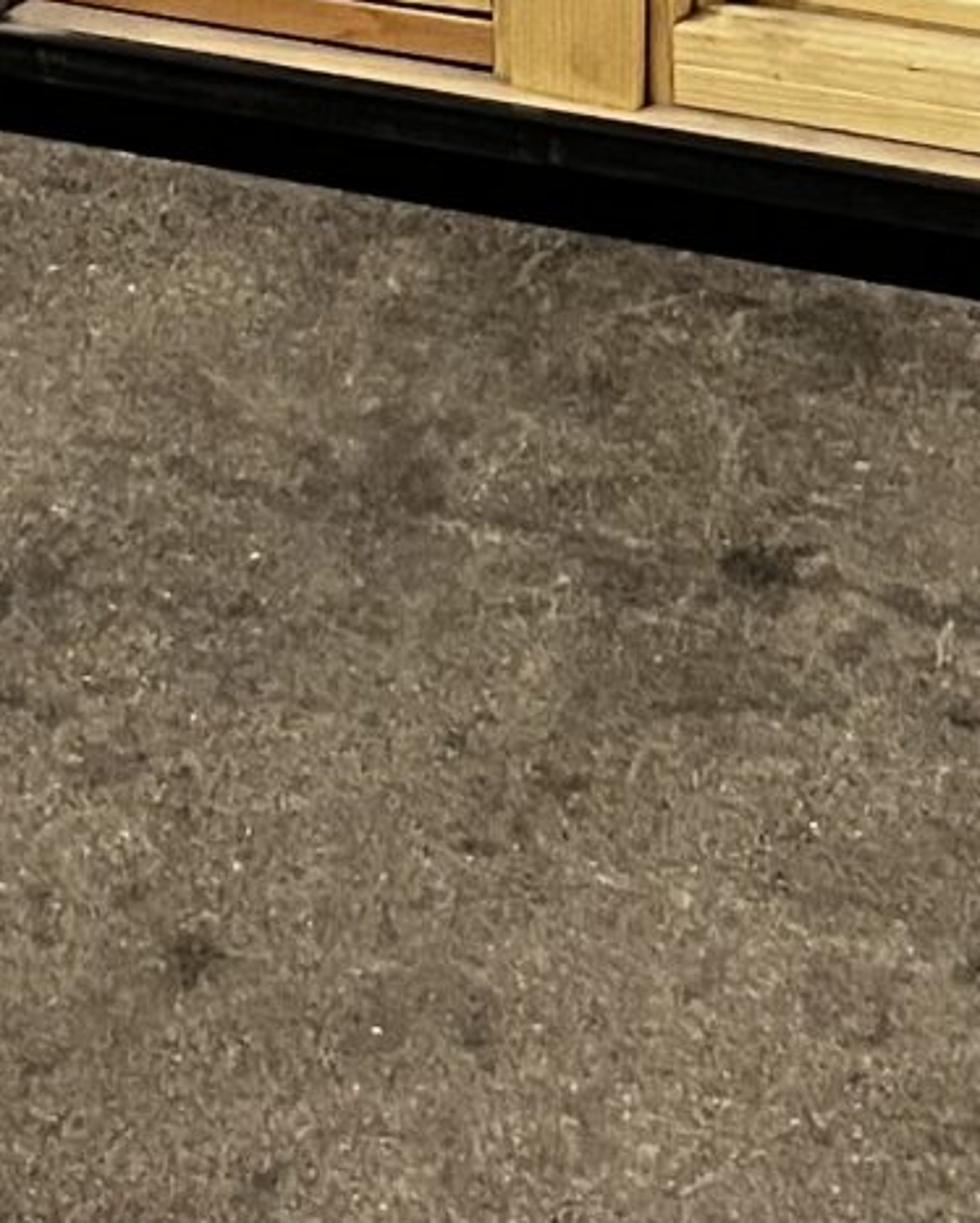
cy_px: -985
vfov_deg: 12.6
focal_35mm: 139
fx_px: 5036
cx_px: 1197
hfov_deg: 10.9
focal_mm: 5.1
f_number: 1.6
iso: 250
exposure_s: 1/60
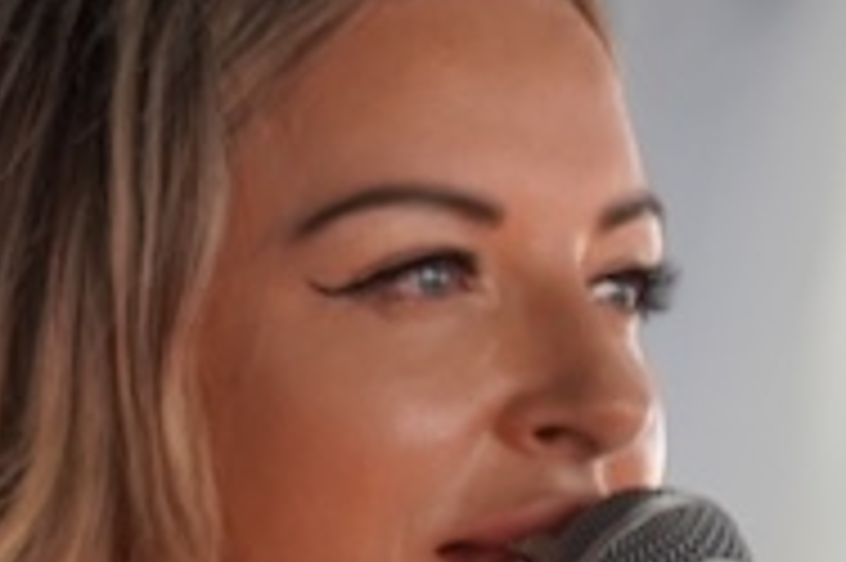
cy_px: 108
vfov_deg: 0.9
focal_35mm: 1455
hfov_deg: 1.4
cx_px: -1152
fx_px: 34162
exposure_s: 1/250
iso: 500
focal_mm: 228
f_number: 5.6
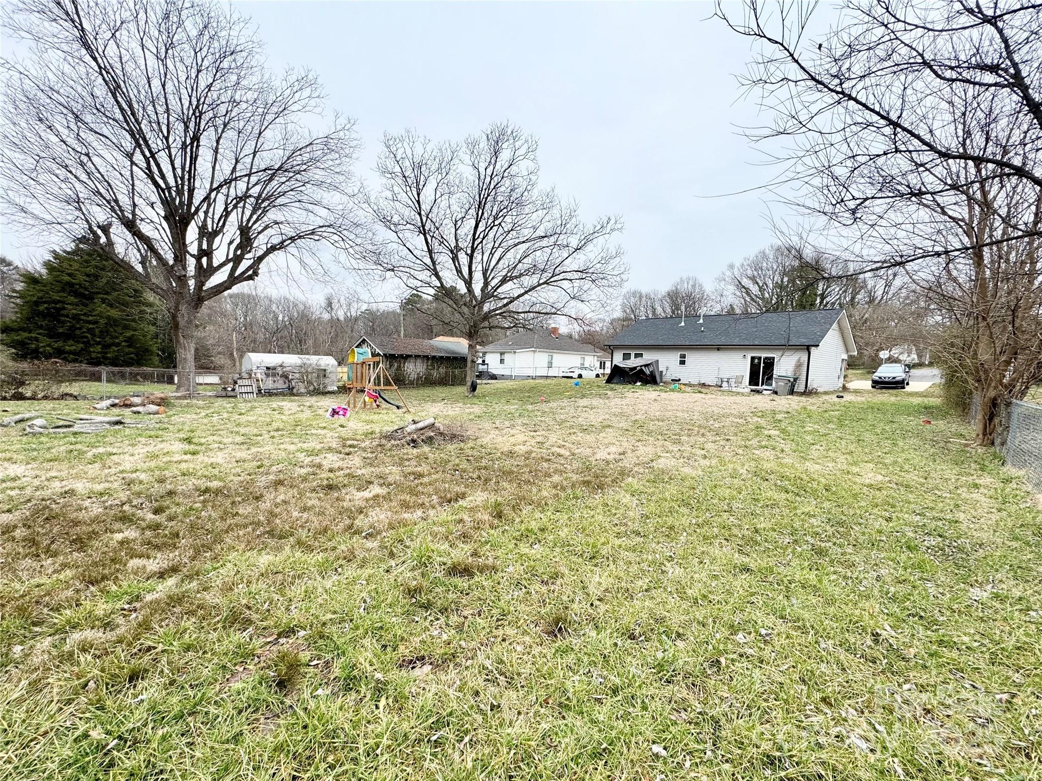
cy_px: 390
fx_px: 421
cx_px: 521
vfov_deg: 85.7
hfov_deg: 102.1
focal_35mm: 14
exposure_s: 1/556
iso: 50
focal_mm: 2.22
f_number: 2.2
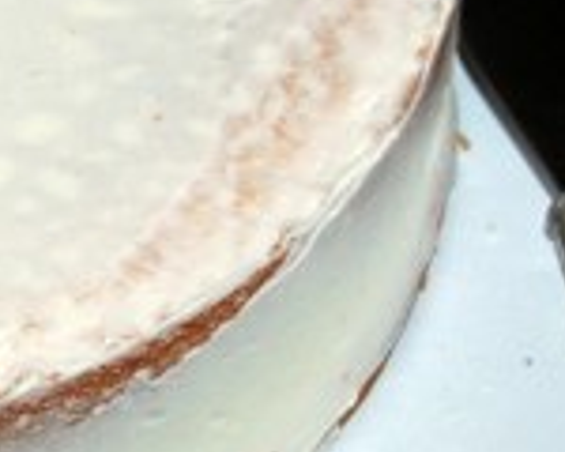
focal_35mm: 286
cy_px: 45
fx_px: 4782
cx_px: -256
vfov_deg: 5.4
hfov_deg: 6.7
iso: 200
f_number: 4.5
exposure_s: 1/60
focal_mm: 38
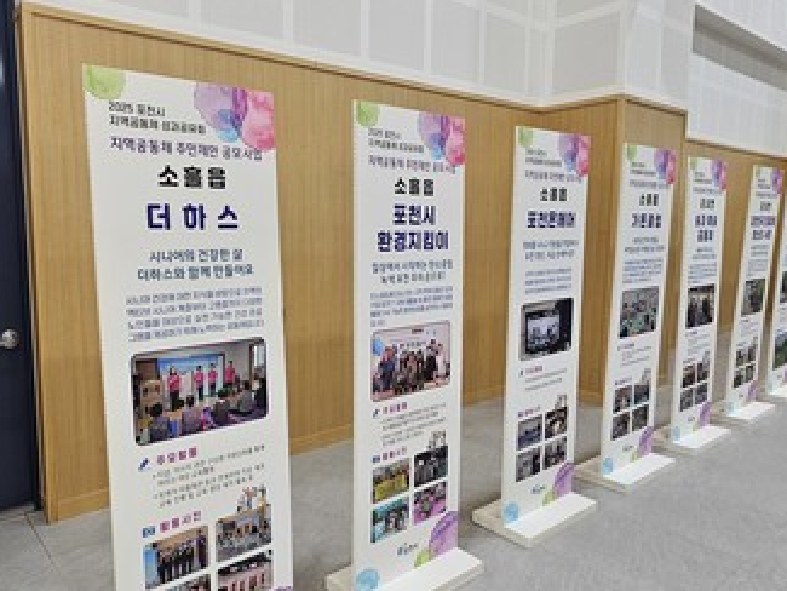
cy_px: 303
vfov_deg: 56.8
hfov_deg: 70.1
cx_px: 283
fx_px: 546
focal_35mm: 24
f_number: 2.2
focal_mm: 2.2
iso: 160
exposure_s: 1/60
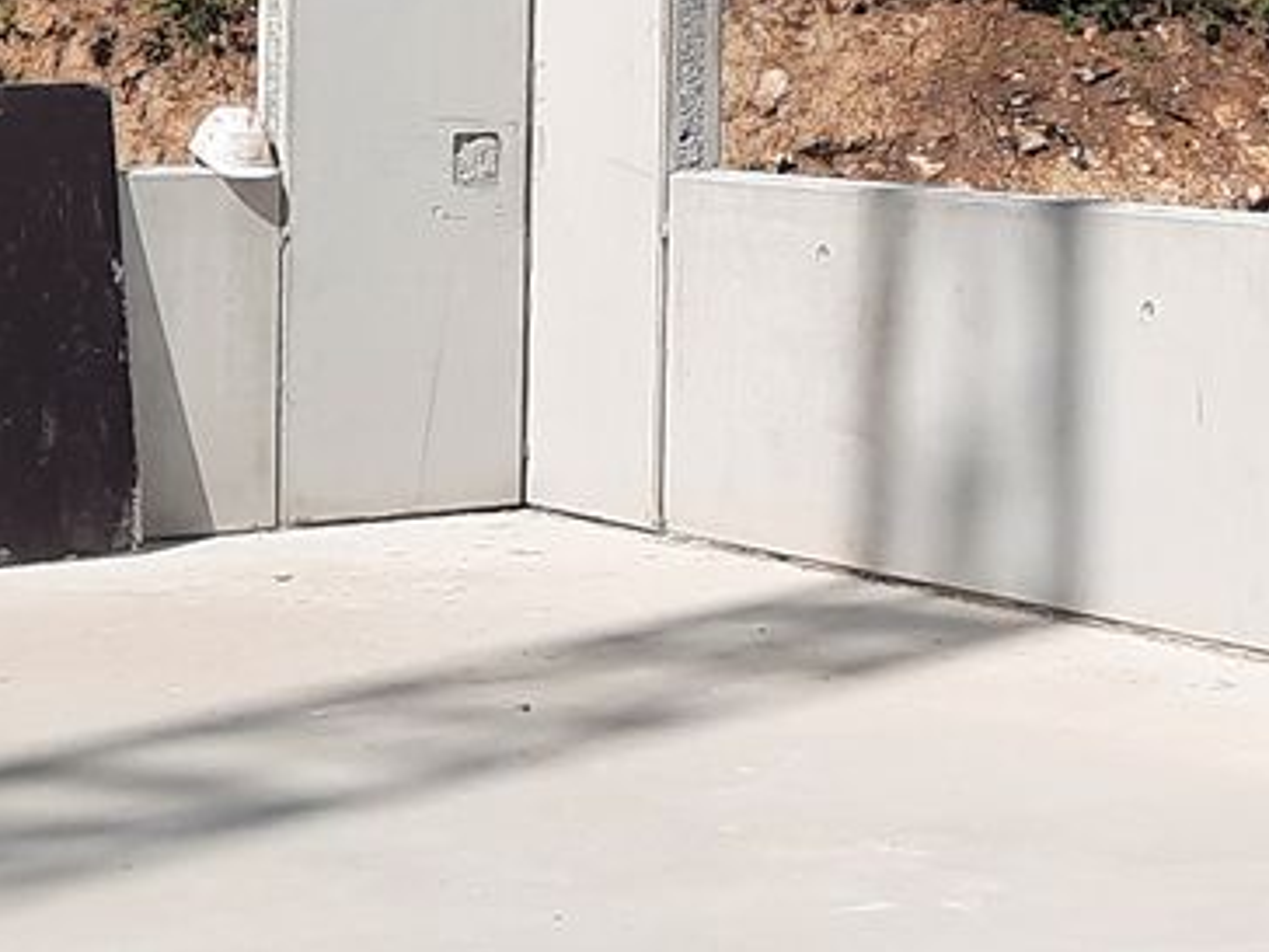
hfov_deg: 17.7
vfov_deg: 13.0
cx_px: 997
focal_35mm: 110
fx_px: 4033
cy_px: -293
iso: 32
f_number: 2
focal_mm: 4.6
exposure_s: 1/1504
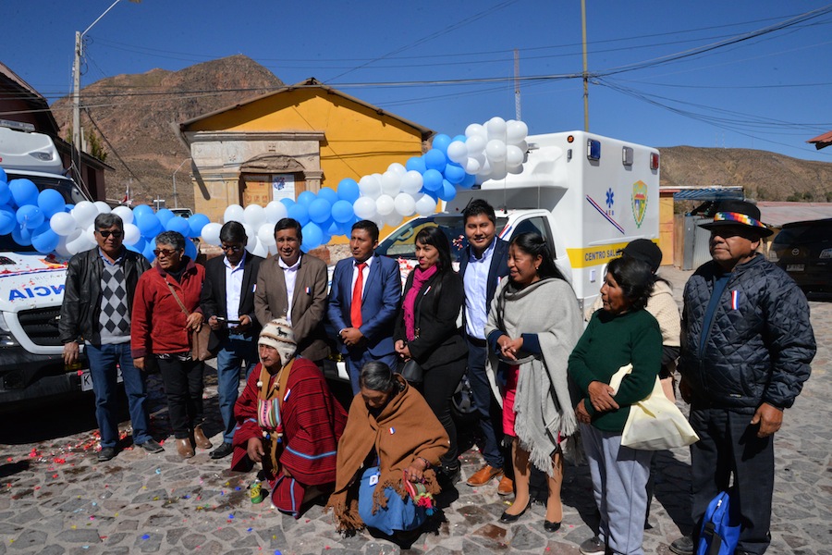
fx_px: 555
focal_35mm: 24
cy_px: 278
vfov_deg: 53.1
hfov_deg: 73.7
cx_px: 416
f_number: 20
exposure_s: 1/1600
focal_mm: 24
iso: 2000
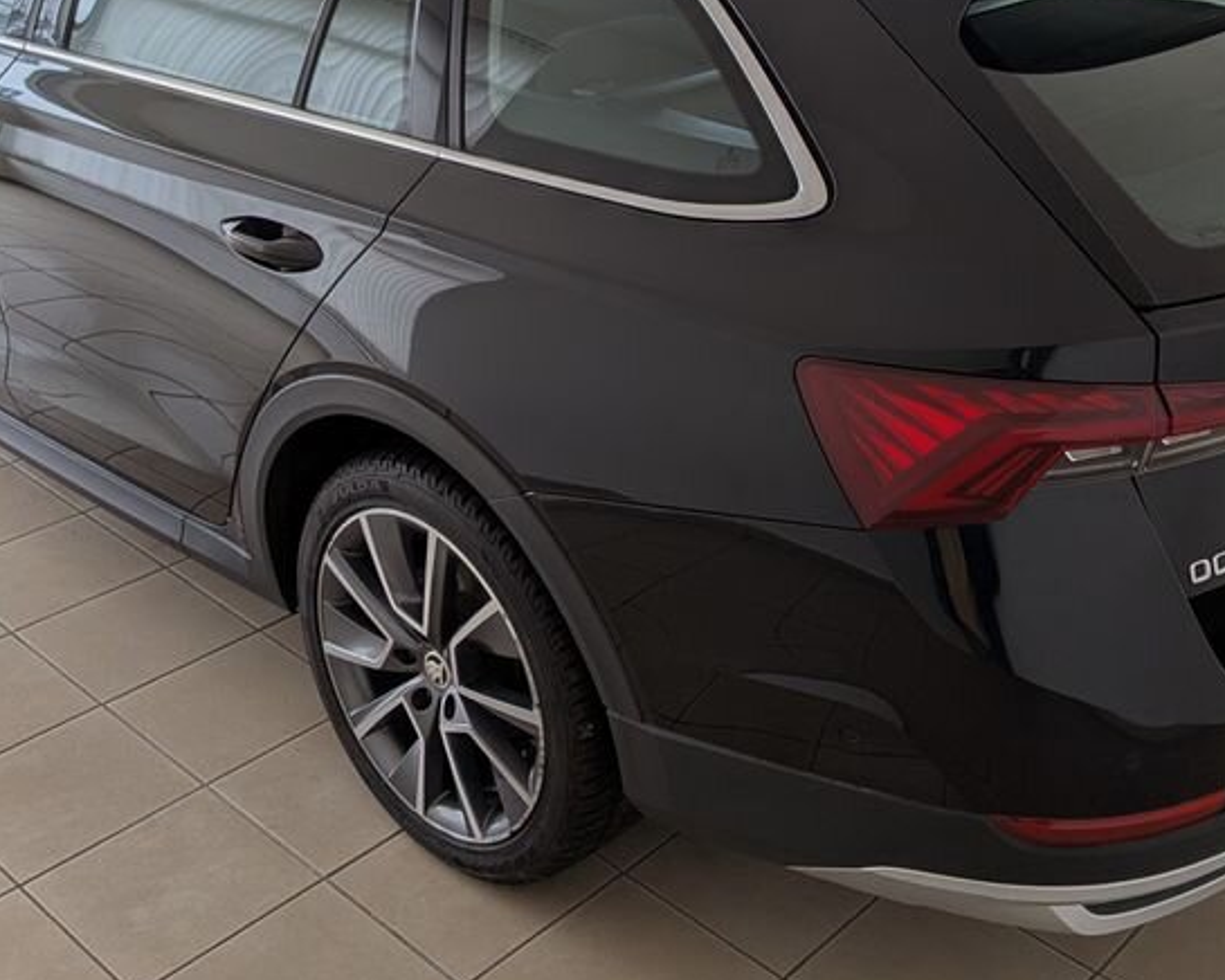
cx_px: 713
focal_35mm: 44
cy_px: 308
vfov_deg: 33.8
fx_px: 1595
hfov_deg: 41.9
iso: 26
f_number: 1.7
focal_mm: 4.53
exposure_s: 1/200
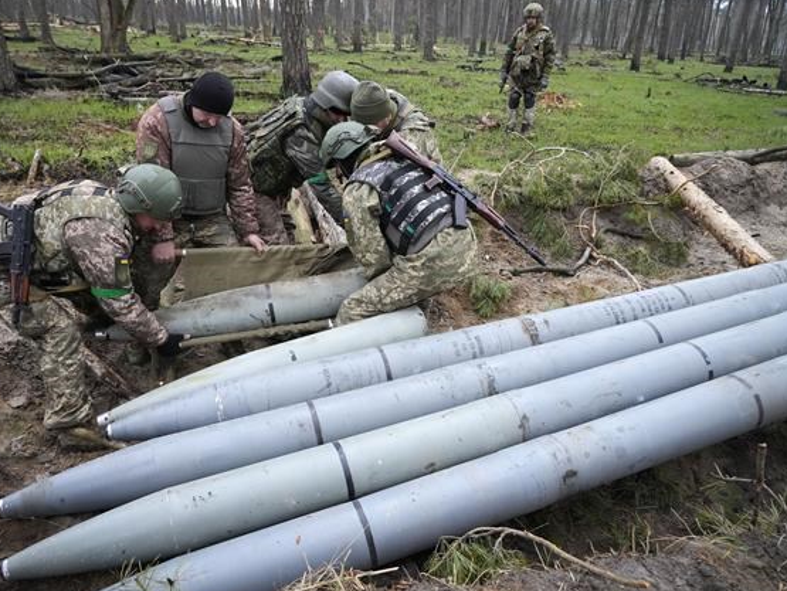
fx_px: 614
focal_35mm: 27
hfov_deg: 65.1
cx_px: 347
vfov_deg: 51.4
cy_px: 298
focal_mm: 24
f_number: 4.5
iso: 3200
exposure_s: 1/640
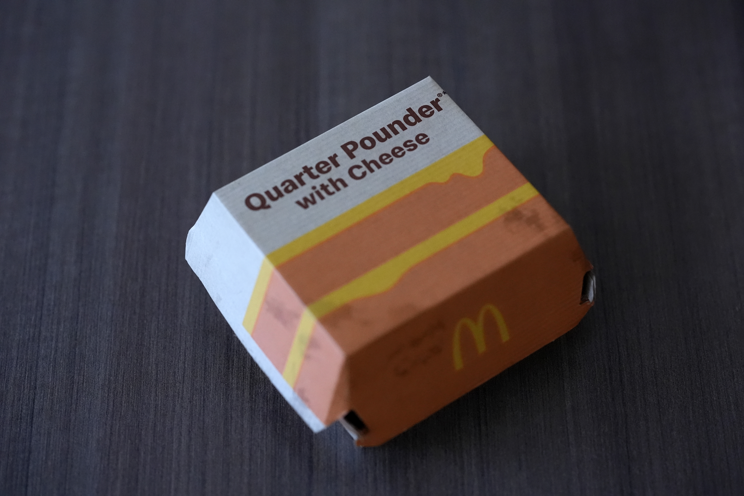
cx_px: 372
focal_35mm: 85
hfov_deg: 23.9
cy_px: 248
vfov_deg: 16.1
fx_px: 1757
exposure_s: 1/800
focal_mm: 85
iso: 5000
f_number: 2.5
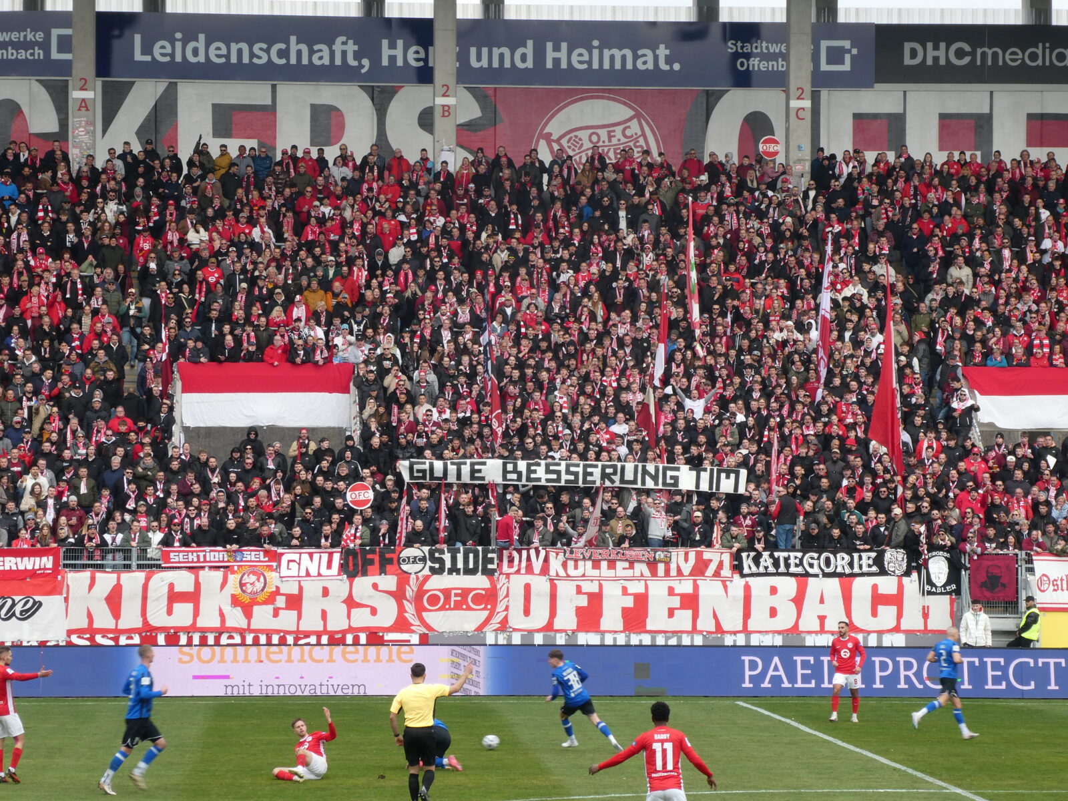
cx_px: 534
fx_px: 4165
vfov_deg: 11.0
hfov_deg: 14.6
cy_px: 400
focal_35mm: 135
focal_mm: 24.2
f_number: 5.3
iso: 80
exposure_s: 1/100
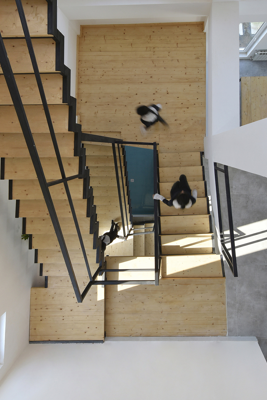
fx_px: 211
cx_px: 98
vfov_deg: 84.0
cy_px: 134
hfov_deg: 63.5
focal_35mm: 19
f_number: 8
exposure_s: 1/80
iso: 250
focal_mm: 14
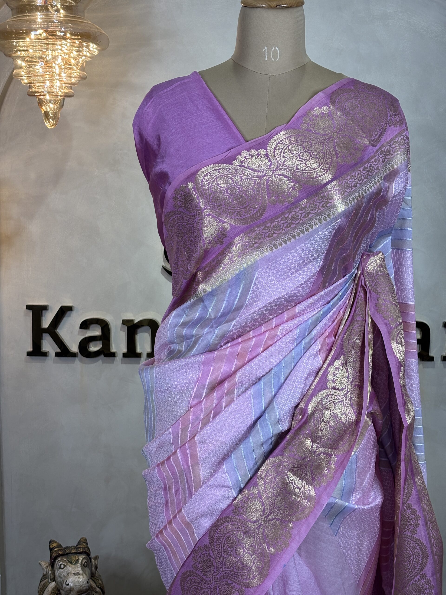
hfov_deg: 28.0
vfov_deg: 36.8
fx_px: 893
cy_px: 298
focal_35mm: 52
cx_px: 223
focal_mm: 5.96
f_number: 1.6
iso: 40
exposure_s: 1/100
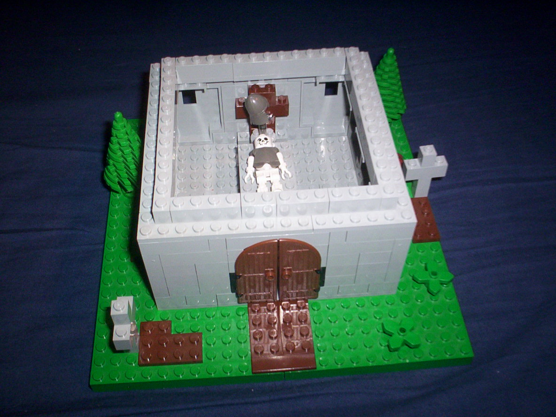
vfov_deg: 37.7
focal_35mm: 38
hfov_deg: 49.0
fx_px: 610
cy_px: 208
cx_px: 278
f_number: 4.5
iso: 140
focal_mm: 4.99
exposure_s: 1/60
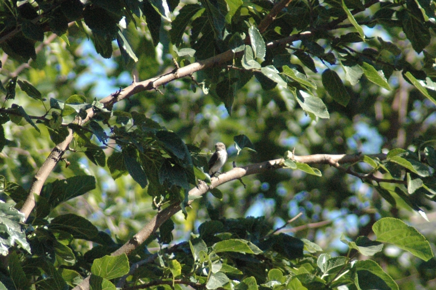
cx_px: 218
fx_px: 5445
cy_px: 145
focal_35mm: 450
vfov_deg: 3.0
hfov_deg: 4.6
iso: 1600
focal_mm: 300
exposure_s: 1/2500
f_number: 6.3
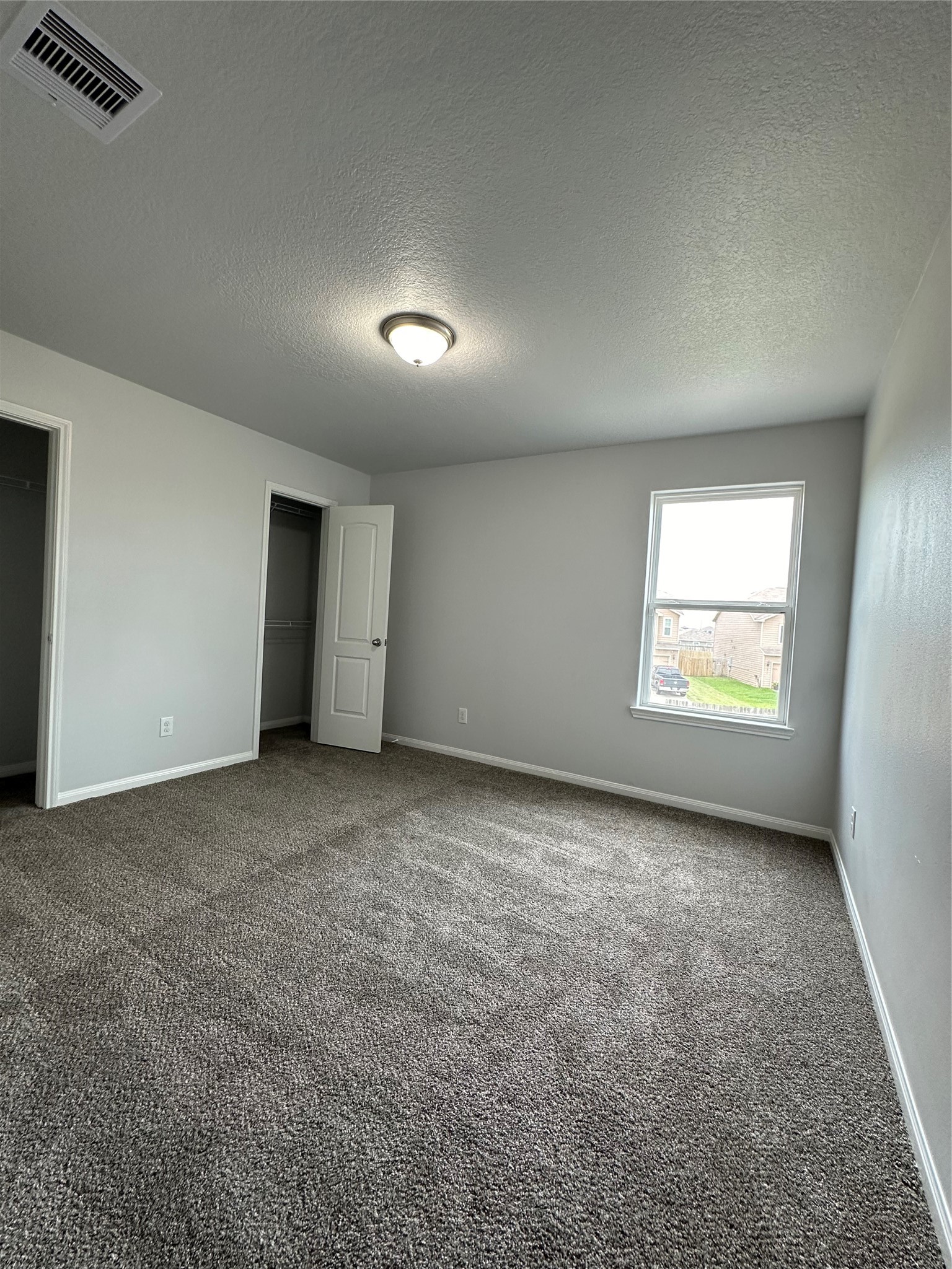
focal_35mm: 14
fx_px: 513
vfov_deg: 102.1
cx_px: 476
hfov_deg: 85.7
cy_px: 634
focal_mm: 2.22
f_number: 2.2
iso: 160
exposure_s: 1/99
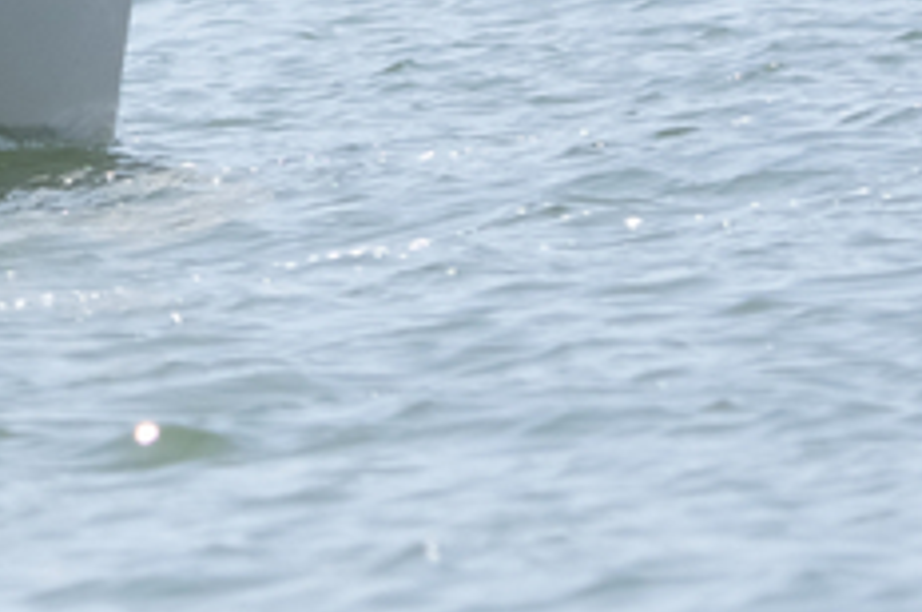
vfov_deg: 1.0
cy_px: -395
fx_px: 35626
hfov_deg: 1.5
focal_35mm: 1393
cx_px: -1025
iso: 400
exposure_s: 1/1600
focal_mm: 210
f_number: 5.6
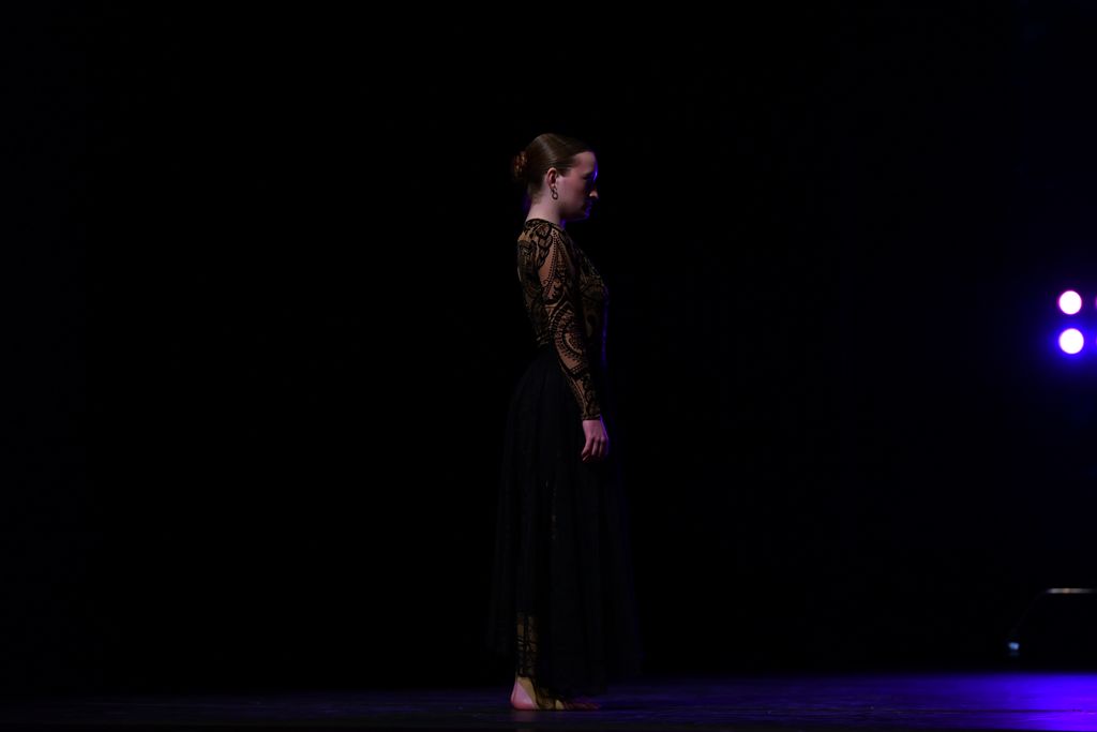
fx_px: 3657
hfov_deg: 17.1
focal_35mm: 120
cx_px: 548
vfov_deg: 11.4
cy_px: 366
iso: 1250
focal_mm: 120
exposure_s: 1/800
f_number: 4
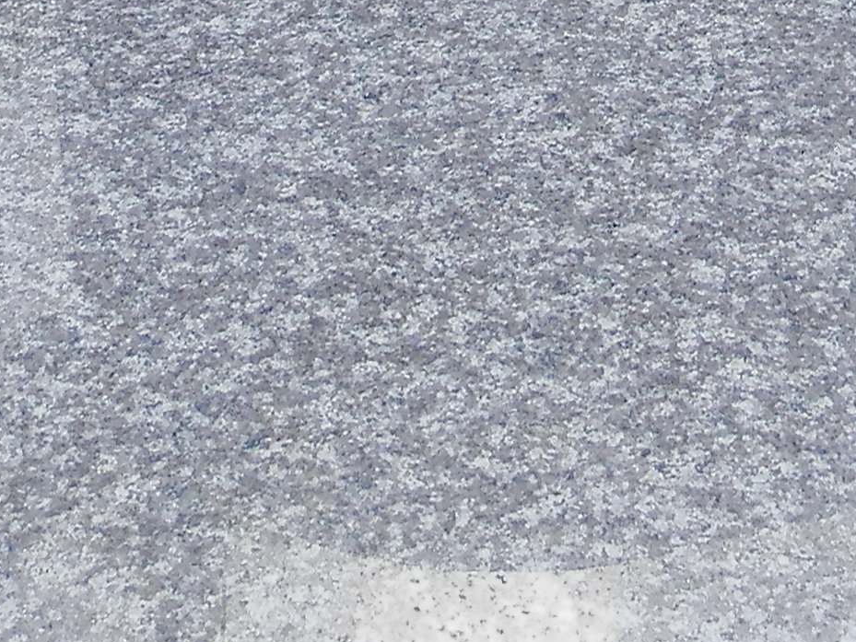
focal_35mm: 124
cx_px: 672
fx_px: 3067
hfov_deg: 15.8
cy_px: -789
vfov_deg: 10.6
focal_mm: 4.5
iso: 80
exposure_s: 1/160
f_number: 3.1
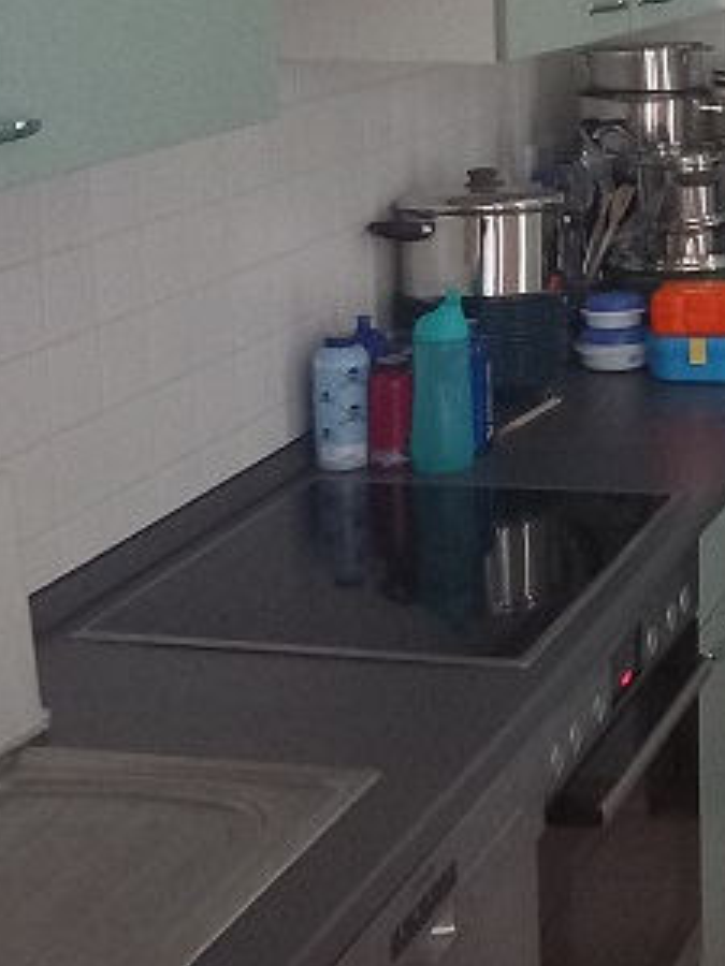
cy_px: 119
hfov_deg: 18.9
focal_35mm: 72
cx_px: 941
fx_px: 2011
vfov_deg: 26.2
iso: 1600
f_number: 1.8
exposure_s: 1/14.3
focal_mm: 4
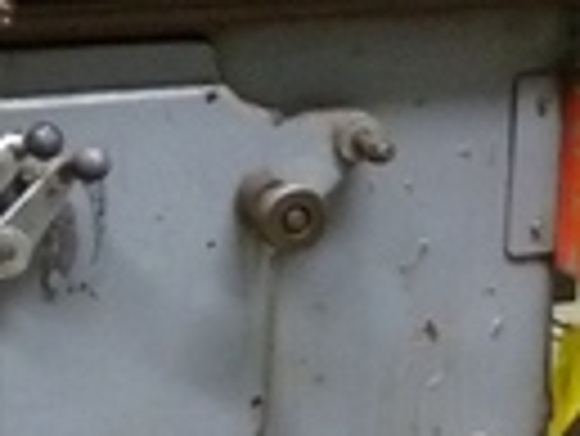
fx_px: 2080
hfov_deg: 14.4
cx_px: -382
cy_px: -157
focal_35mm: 124
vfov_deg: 11.6
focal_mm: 4.1
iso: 400
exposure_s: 1/6
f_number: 3.3
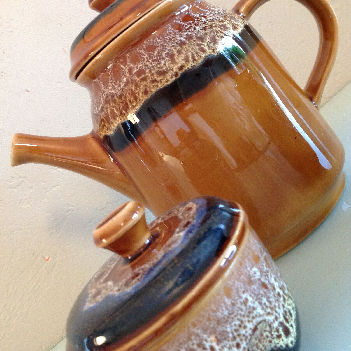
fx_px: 482
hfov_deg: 40.0
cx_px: 175
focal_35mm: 42
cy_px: 121
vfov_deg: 39.6
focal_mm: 4.28
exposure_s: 1/17
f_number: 2.4
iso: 400
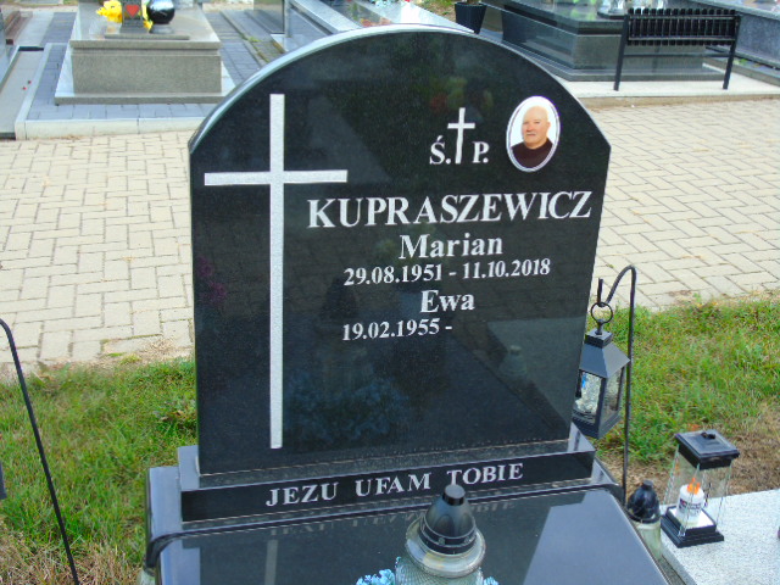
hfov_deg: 46.8
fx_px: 901
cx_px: 390
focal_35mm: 40
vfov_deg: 36.0
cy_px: 292
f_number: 3.9
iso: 80
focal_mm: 7.1
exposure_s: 1/60
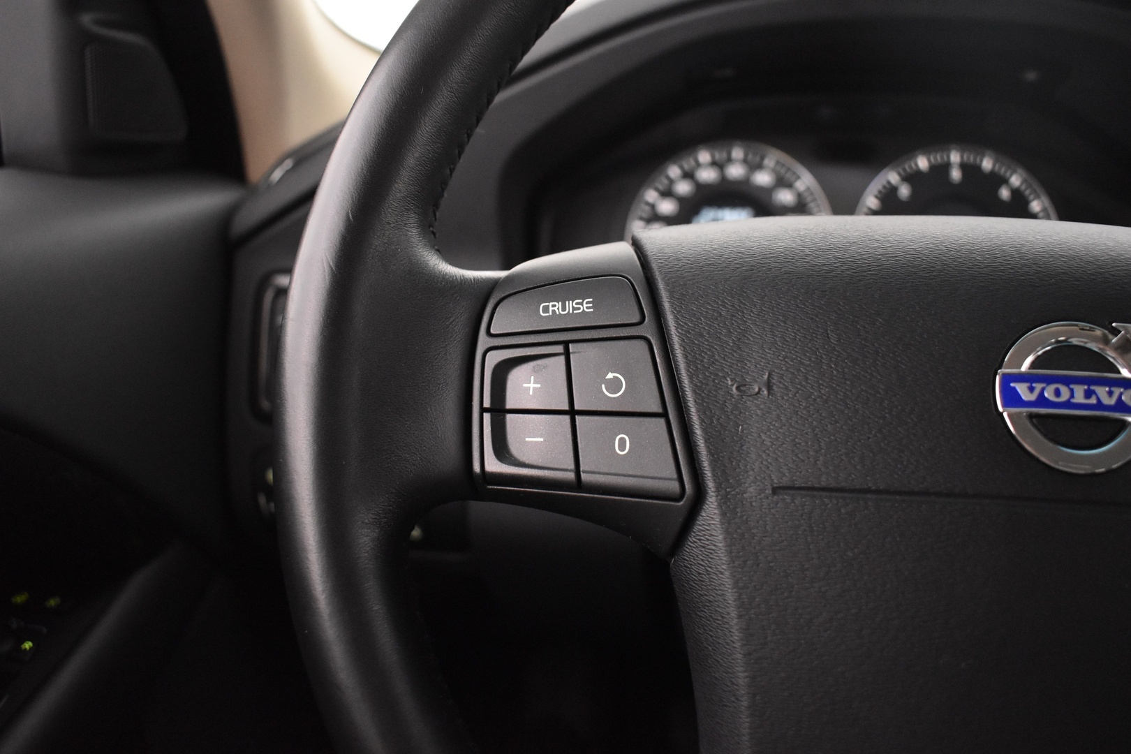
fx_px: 990
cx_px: 566
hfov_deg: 59.5
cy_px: 377
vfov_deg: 41.7
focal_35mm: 32
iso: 3200
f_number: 3.8
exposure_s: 1/30
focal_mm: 21
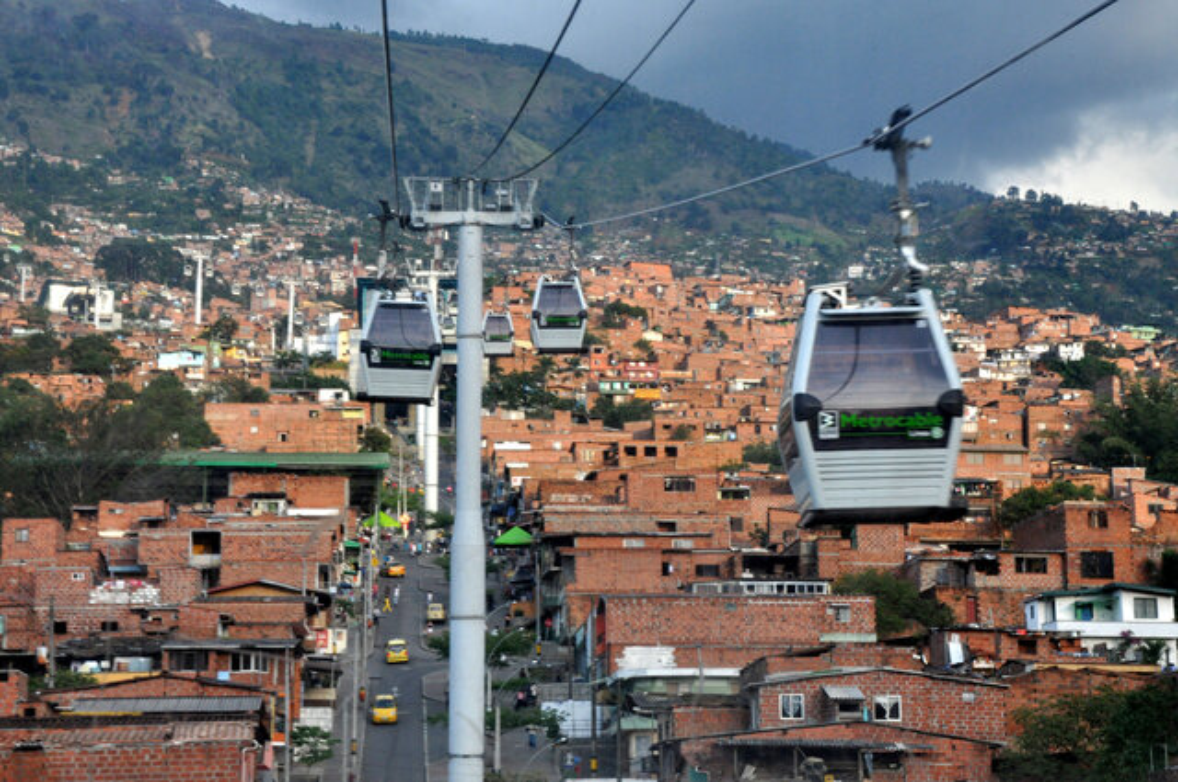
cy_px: 391
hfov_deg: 23.4
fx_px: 2843
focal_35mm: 87
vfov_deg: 15.7
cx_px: 589
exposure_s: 1/15
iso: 800
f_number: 32
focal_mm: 58
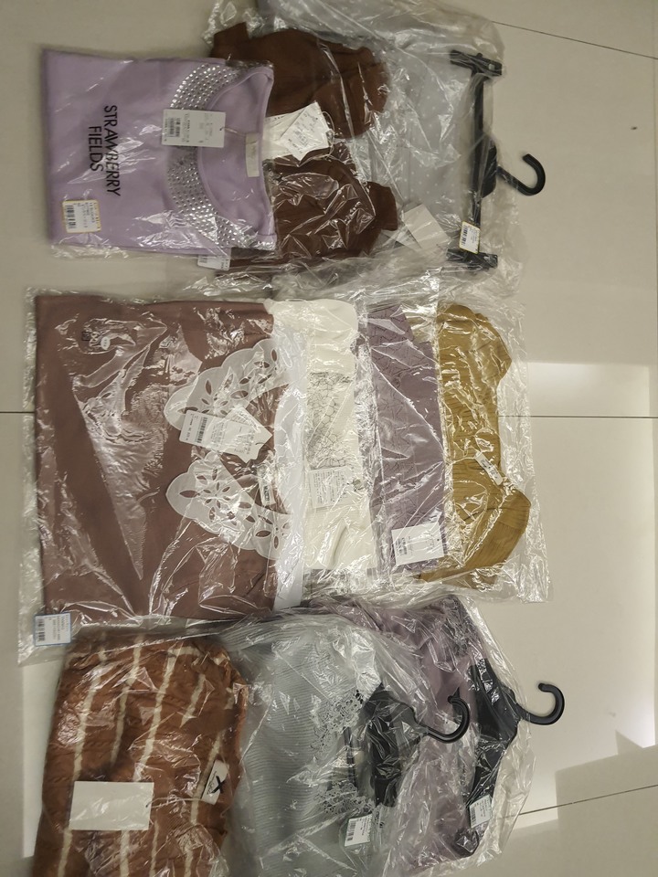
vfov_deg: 67.3
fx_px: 659
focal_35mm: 26
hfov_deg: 53.1
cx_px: 329
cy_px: 438
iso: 250
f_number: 1.7
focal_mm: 4.32
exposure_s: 1/40
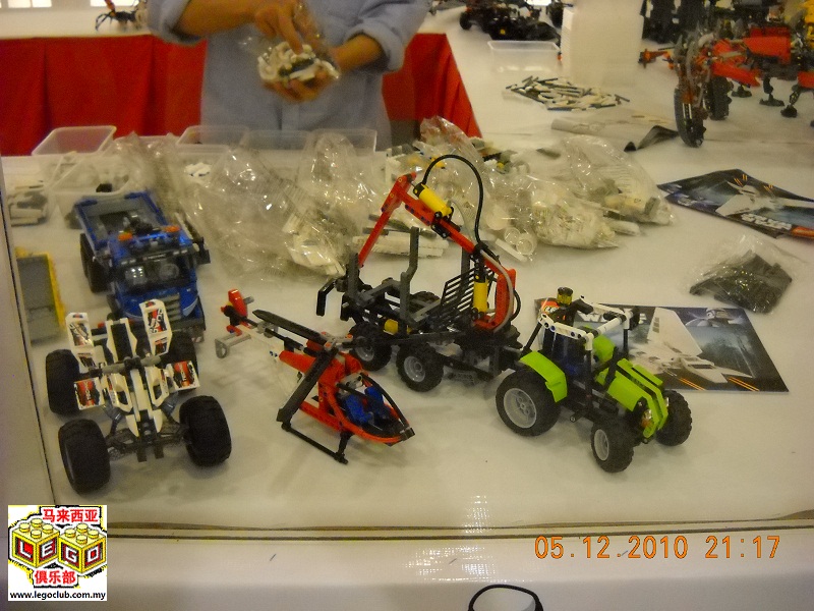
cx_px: 407
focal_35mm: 41
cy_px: 306
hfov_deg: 45.8
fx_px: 964
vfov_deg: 35.1
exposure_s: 1/114
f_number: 3.1
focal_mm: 6.72
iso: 800
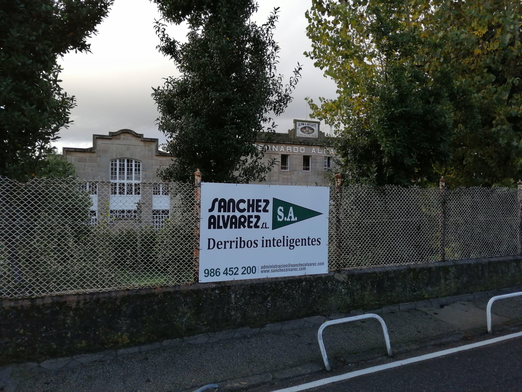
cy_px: 196
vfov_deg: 51.4
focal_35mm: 27
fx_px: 407
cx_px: 261
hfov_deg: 65.3
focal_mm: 3.96
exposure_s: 1/900
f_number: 1.8
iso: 160
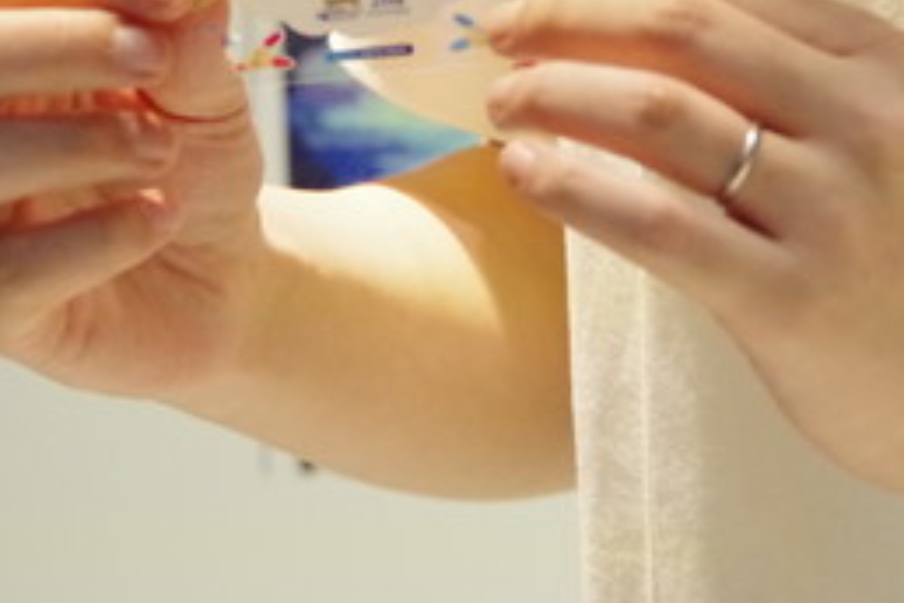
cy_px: 114
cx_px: 445
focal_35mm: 401
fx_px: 10069
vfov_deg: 3.4
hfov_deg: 5.1
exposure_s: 1/400
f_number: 6.3
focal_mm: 135
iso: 6400
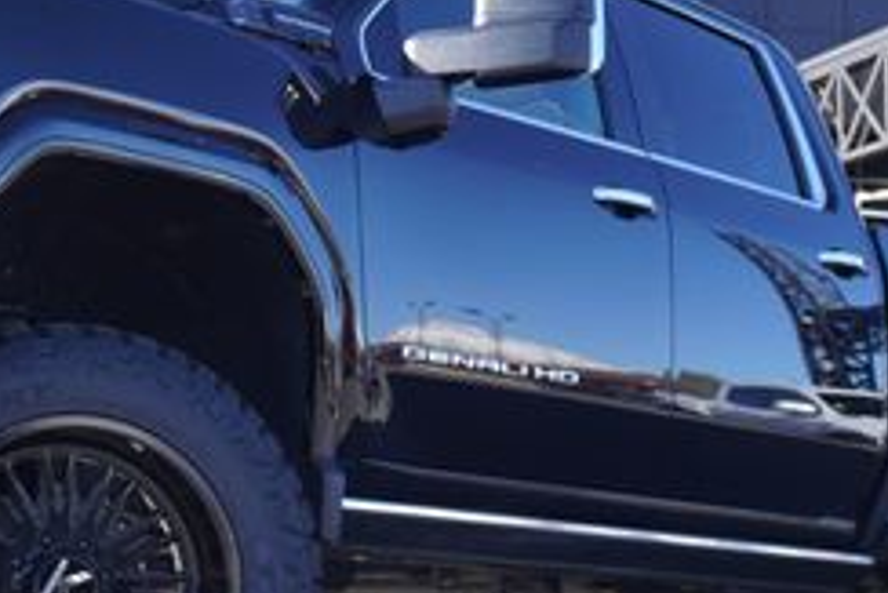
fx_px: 2426
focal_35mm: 98
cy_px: 178
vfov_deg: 13.9
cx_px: 215
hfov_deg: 20.6
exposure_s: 1/100
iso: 100
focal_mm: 25
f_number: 5.6
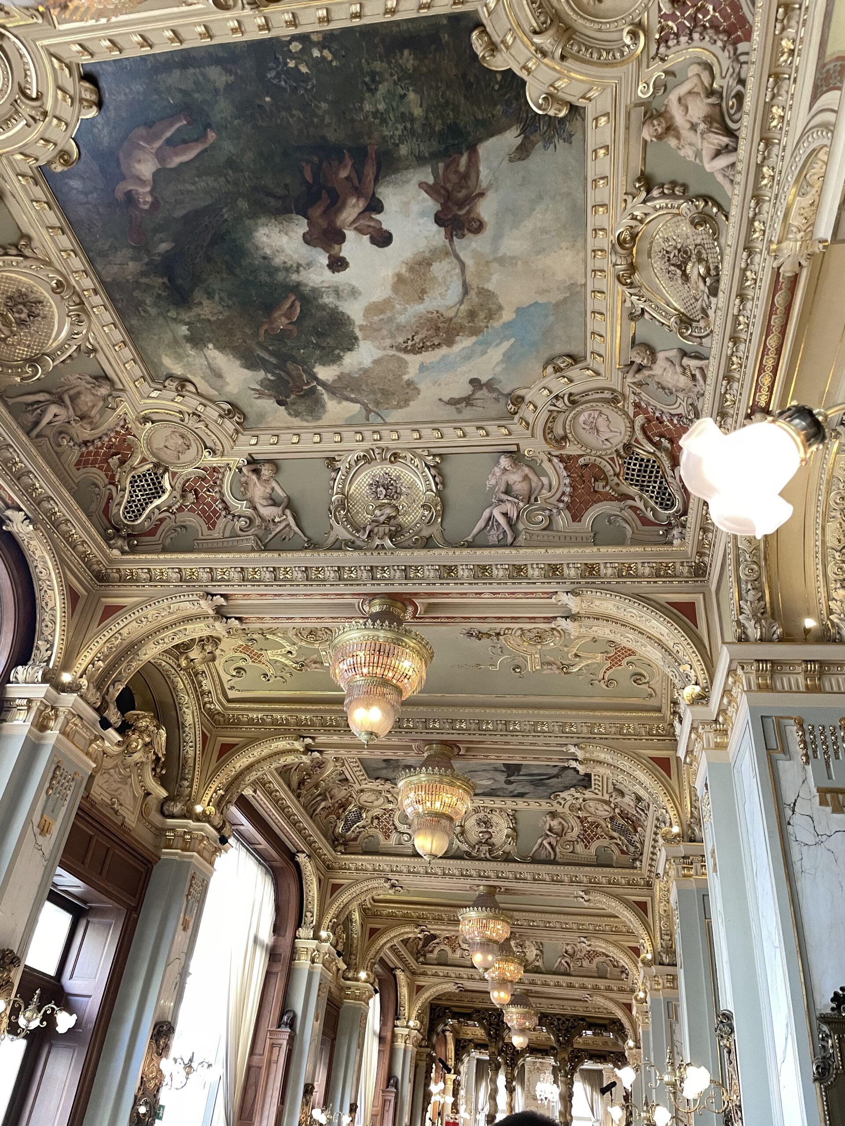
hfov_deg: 53.1
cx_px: 422
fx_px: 846
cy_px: 563
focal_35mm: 26
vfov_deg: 67.3
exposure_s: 1/50
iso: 200
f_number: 1.6
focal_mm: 4.2
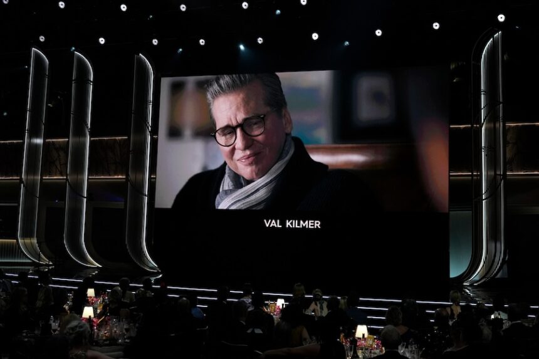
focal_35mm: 42
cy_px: 180
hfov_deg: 46.4
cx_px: 270
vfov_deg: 31.9
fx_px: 629
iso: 3200
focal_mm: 42
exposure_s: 1/160
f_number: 4
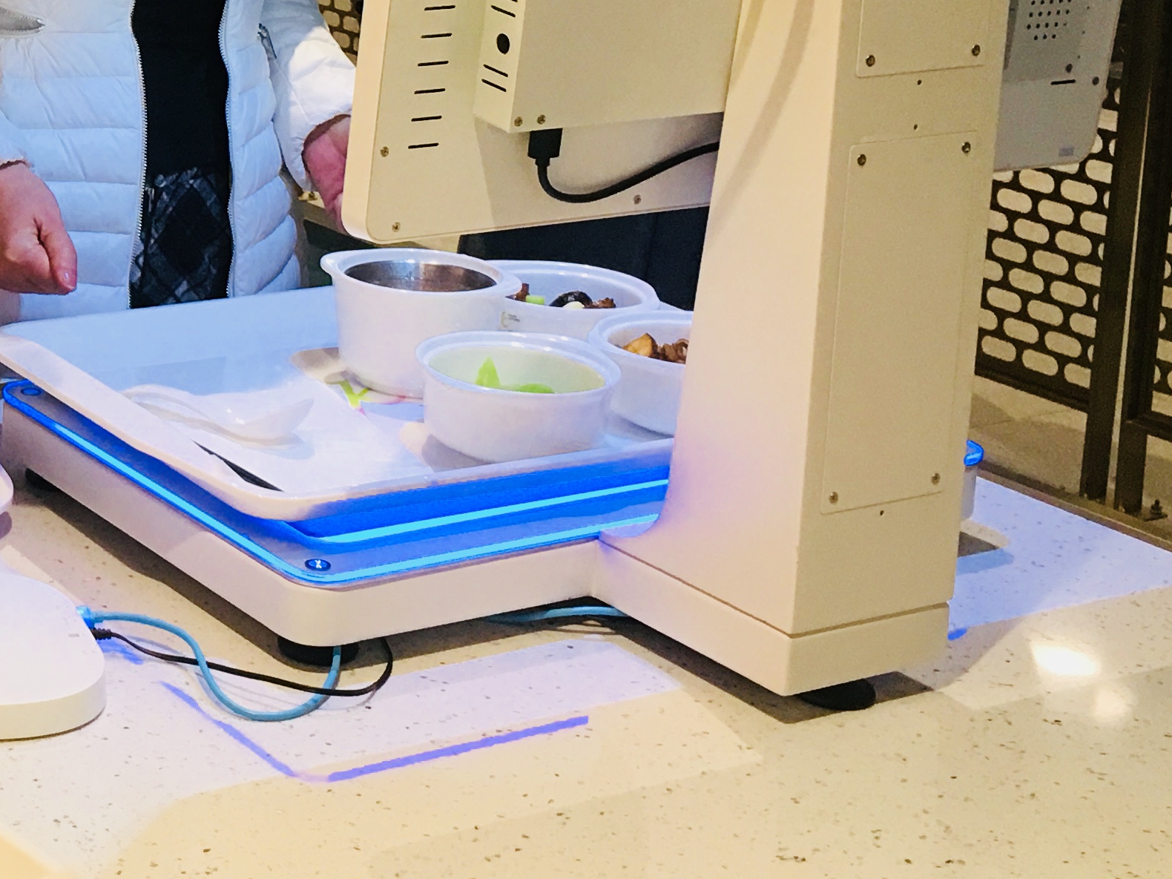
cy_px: 43
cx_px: -205
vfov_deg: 19.4
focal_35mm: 74
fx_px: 2505
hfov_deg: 24.1
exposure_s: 1/33
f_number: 2.2
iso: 50
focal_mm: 4.15
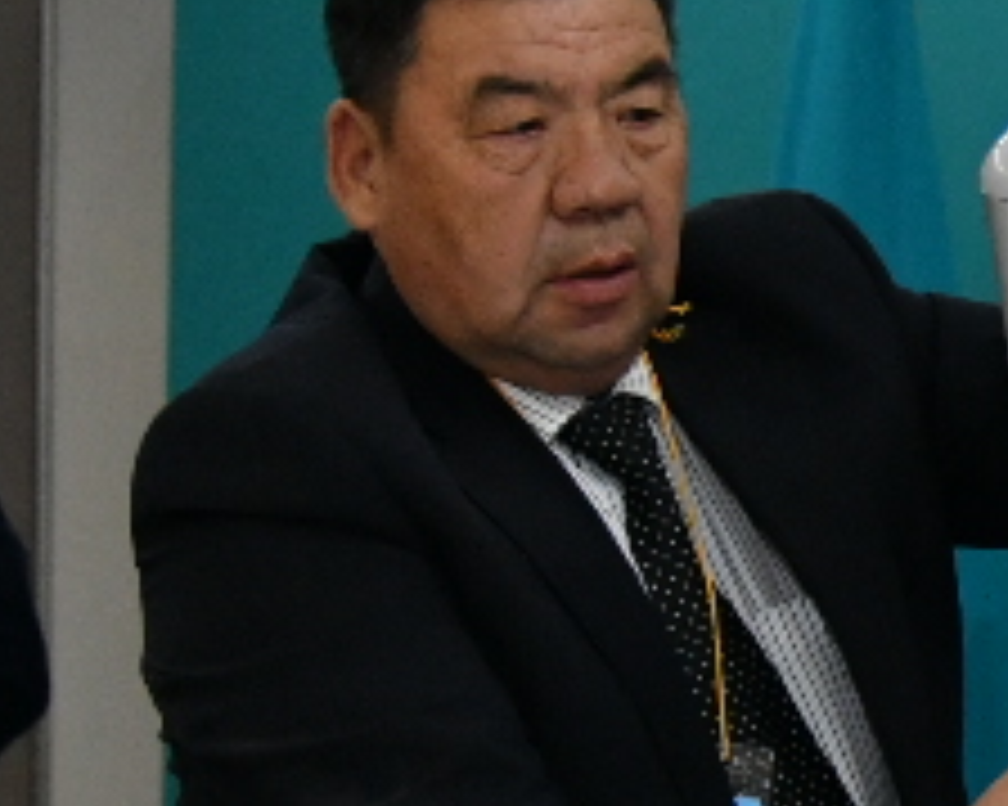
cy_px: 905
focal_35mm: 163
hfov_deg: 11.0
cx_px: 1850
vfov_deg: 9.4
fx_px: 4861
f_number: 4
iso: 1600
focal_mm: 24
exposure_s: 1/160
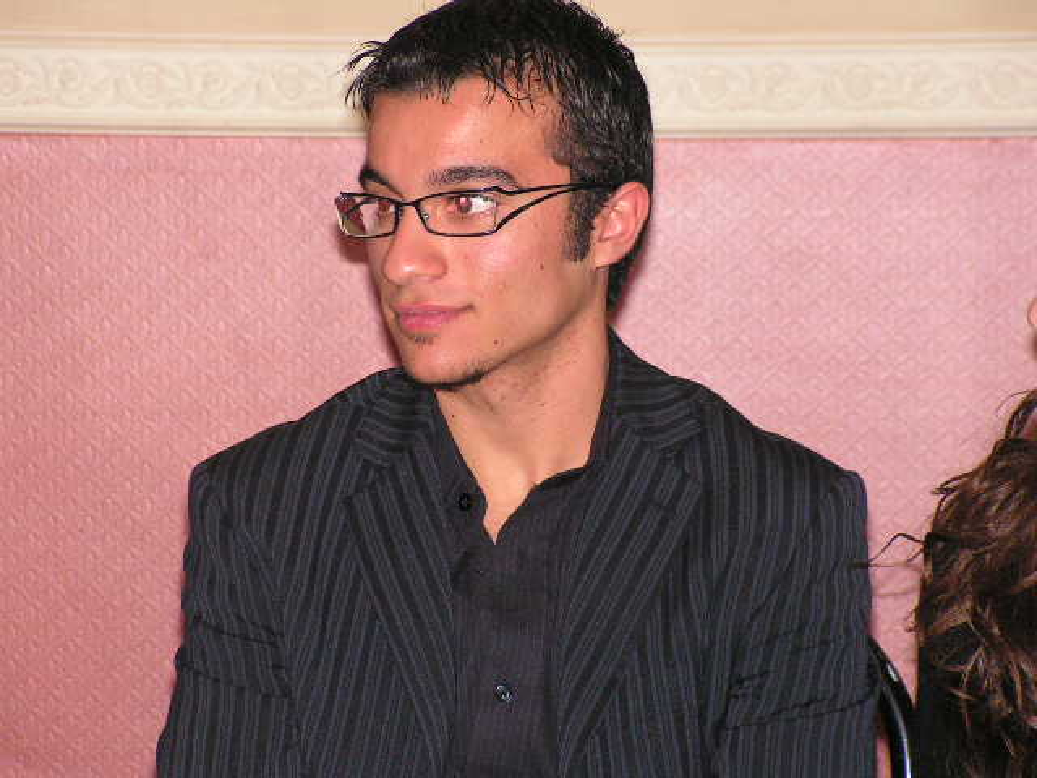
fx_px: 4524
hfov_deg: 13.1
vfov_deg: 9.8
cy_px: 389
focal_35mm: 151
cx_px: 518
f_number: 3.4
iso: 200
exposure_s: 1/160
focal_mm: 25.2
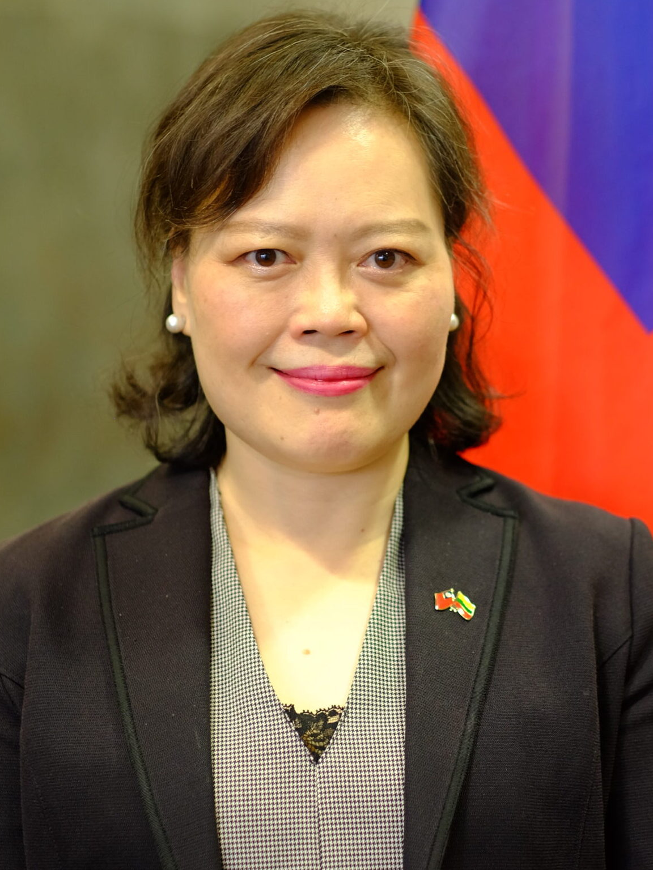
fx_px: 2314
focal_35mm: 92
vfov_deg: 21.3
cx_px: 325
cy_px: 466
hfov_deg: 16.1
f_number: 1.4
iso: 400
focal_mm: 56
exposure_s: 1/60
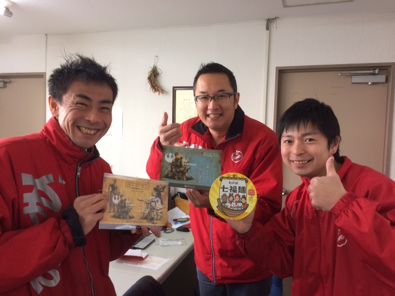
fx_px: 331
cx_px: 198
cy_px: 148
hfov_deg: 61.7
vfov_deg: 48.2
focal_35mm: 29
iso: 64
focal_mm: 4.15
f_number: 2.2
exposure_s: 1/30
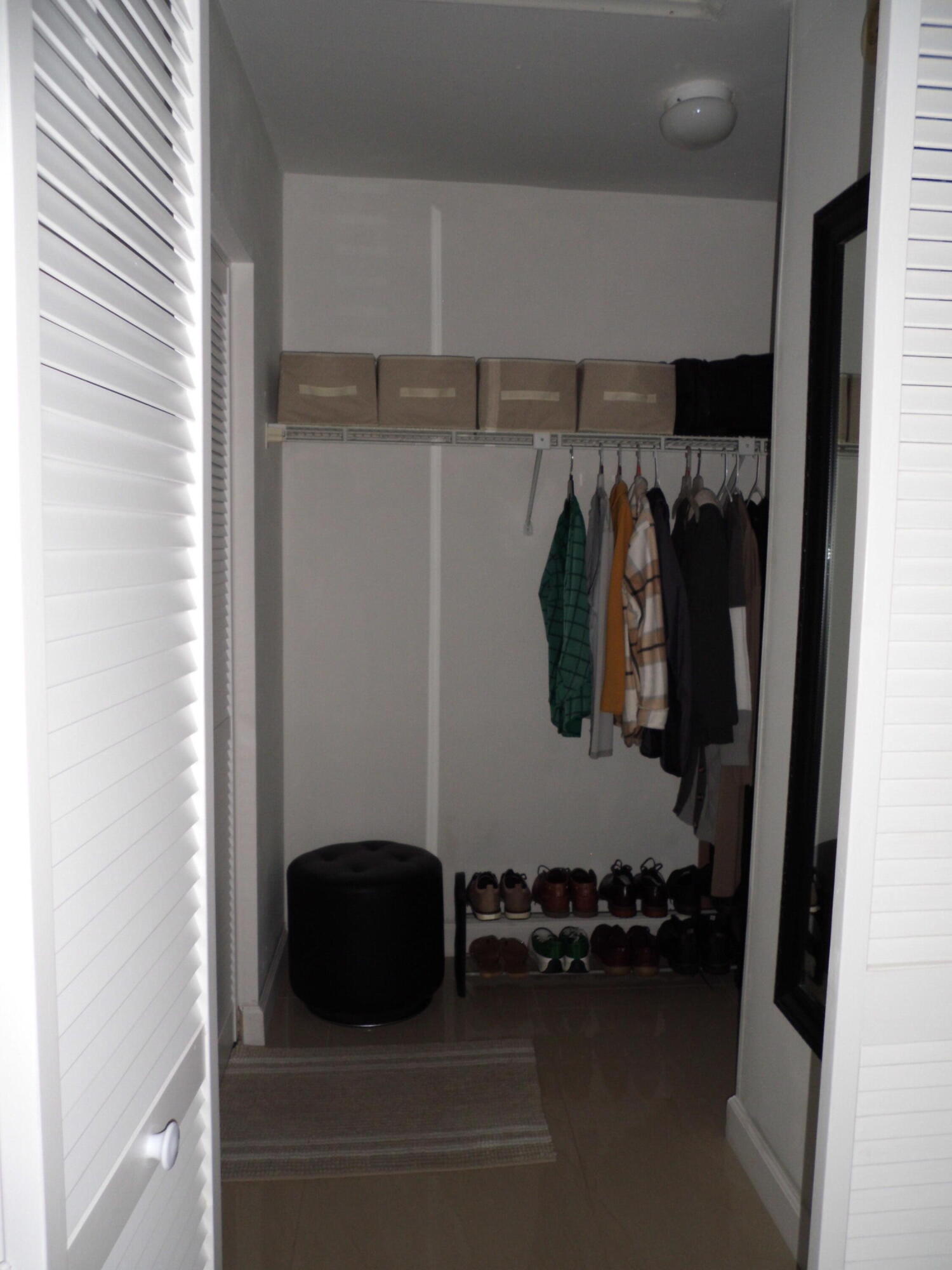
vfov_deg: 67.3
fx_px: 953
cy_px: 635
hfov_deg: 53.1
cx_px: 476
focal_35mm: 26
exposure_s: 1/60
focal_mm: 4.6
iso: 100
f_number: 3.2
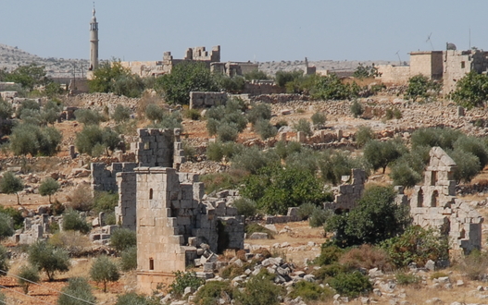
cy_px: 270
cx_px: 180
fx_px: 4325
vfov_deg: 4.0
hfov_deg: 6.5
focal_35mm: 325
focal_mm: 70
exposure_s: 1/500
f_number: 5.6
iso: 100
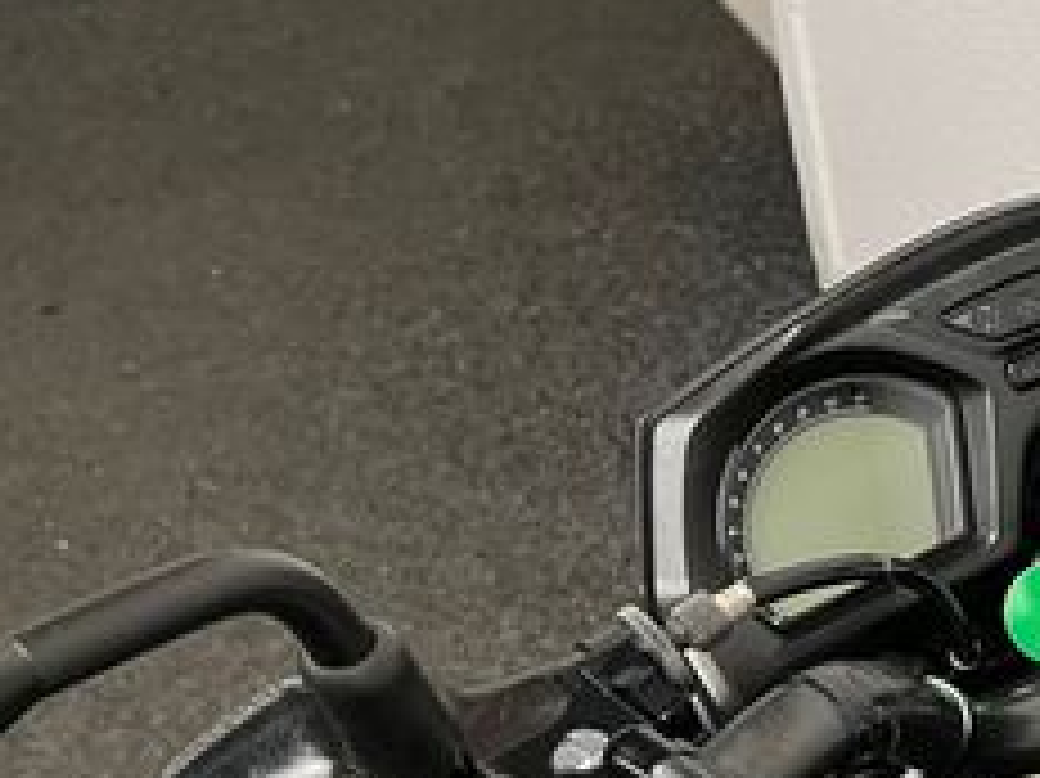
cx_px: 1436
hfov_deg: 23.2
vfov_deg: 18.9
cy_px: 1025
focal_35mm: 72
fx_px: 2162
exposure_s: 1/50
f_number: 1.6
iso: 160
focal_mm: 5.1
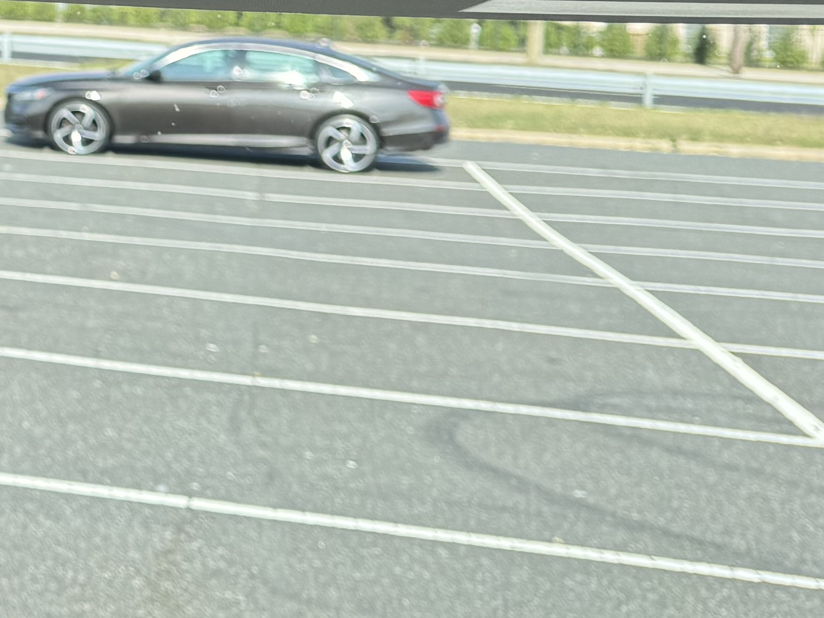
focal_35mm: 85
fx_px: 2023
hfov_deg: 19.3
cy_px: -94
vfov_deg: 16.7
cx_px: -498
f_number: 1.78
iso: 80
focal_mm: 6.76
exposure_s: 1/938
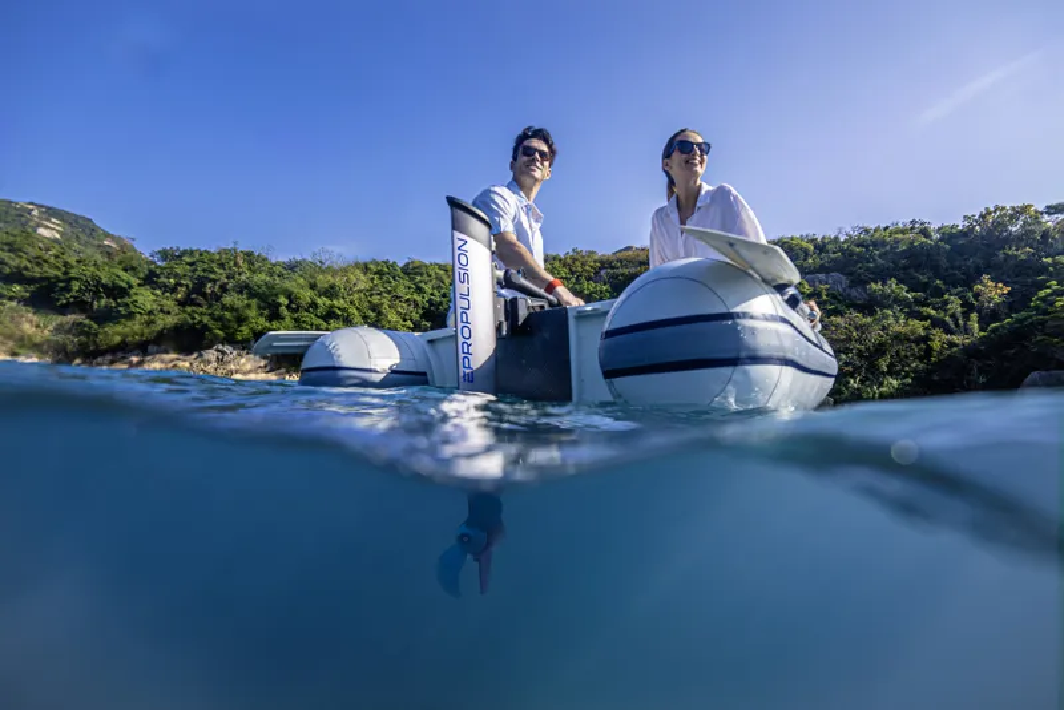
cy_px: 355
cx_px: 532
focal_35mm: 16
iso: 160
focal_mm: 16
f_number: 6.3
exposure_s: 1/1000
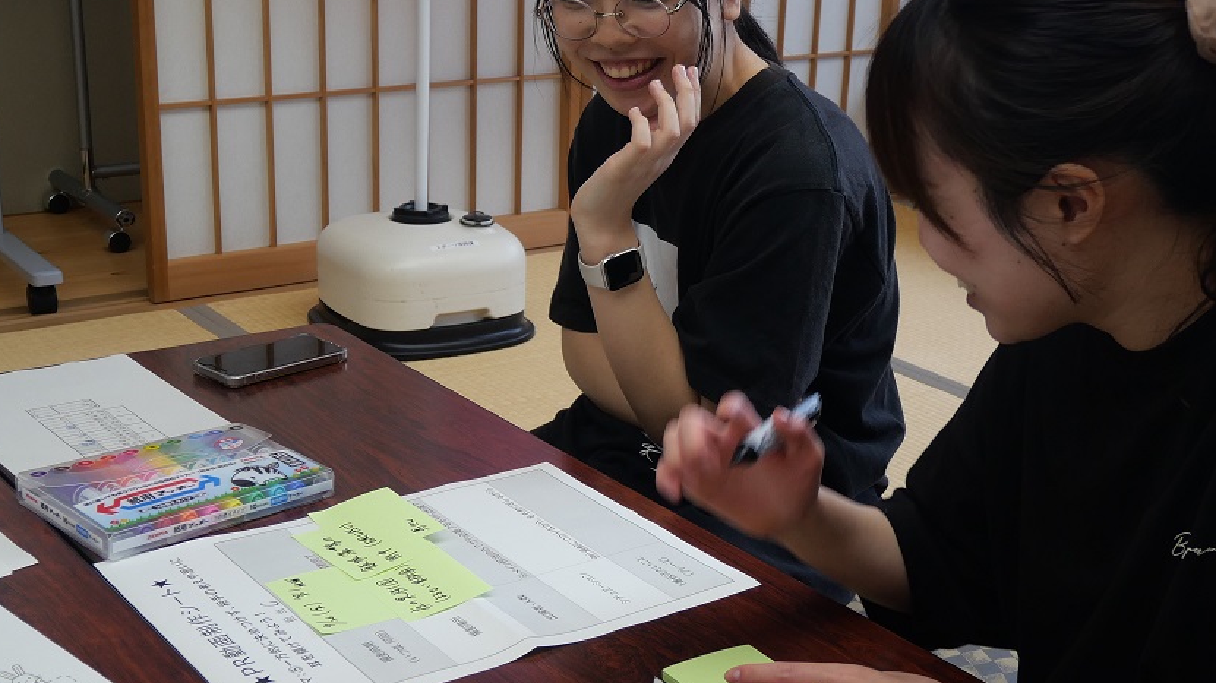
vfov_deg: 23.4
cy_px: 420
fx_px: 1644
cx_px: 623
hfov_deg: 40.6
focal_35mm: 51
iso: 320
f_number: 3.8
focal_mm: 15
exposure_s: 1/60
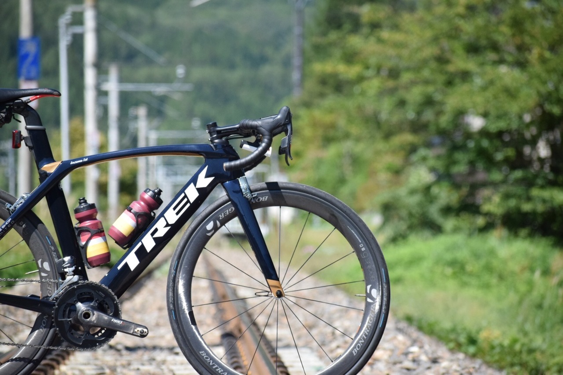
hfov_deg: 9.8
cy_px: 188
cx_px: 282
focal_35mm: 210
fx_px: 3284
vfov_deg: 6.5
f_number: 6.3
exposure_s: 1/4000
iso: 1000
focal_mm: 140
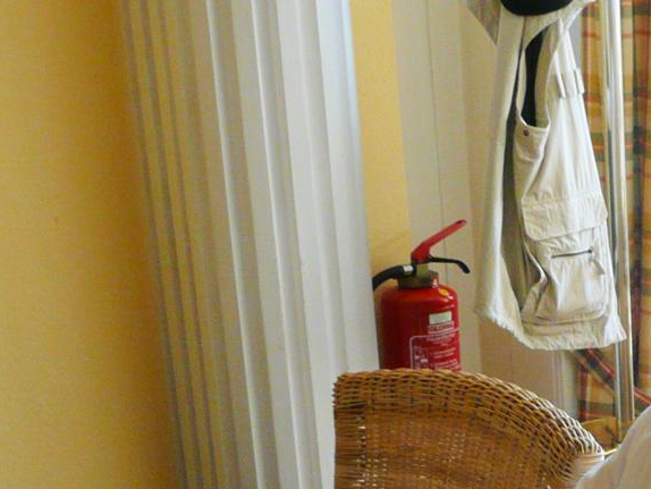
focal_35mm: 78
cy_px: 390
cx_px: 793
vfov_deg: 18.7
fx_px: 1468
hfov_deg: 22.9
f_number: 3.3
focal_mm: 4.6
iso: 160
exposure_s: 1/30
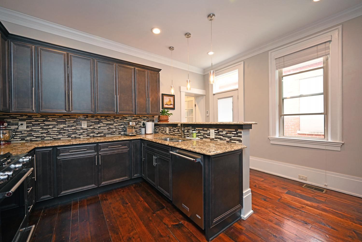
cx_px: 181
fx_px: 141
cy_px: 121
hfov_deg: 104.3
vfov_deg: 81.2
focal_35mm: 14
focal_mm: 14
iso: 450
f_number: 4
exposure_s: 1/60
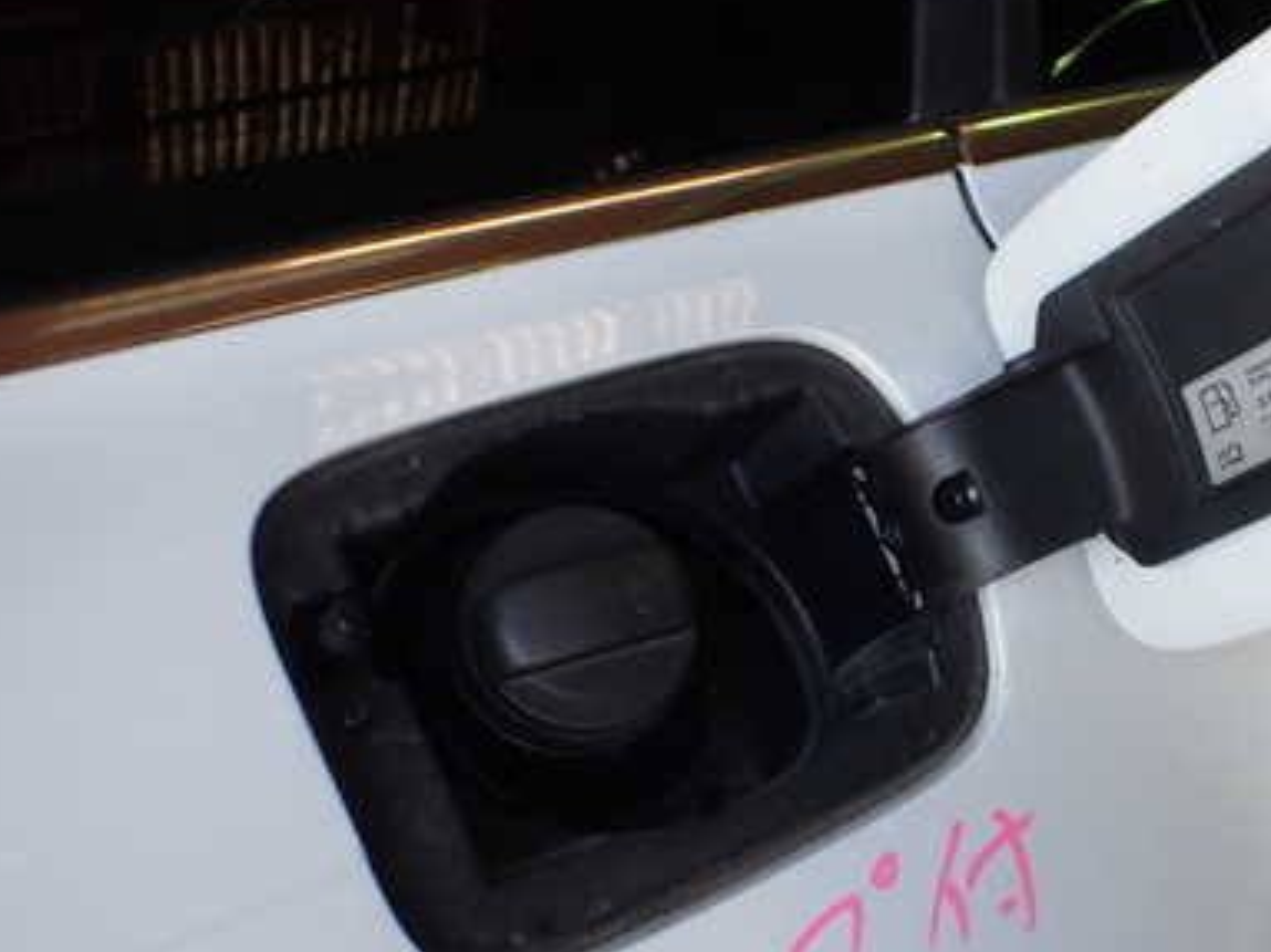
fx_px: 1725
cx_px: 889
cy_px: 537
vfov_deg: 30.8
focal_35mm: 47
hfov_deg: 39.7
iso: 160
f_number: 2.3
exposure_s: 1/125
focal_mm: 5.4
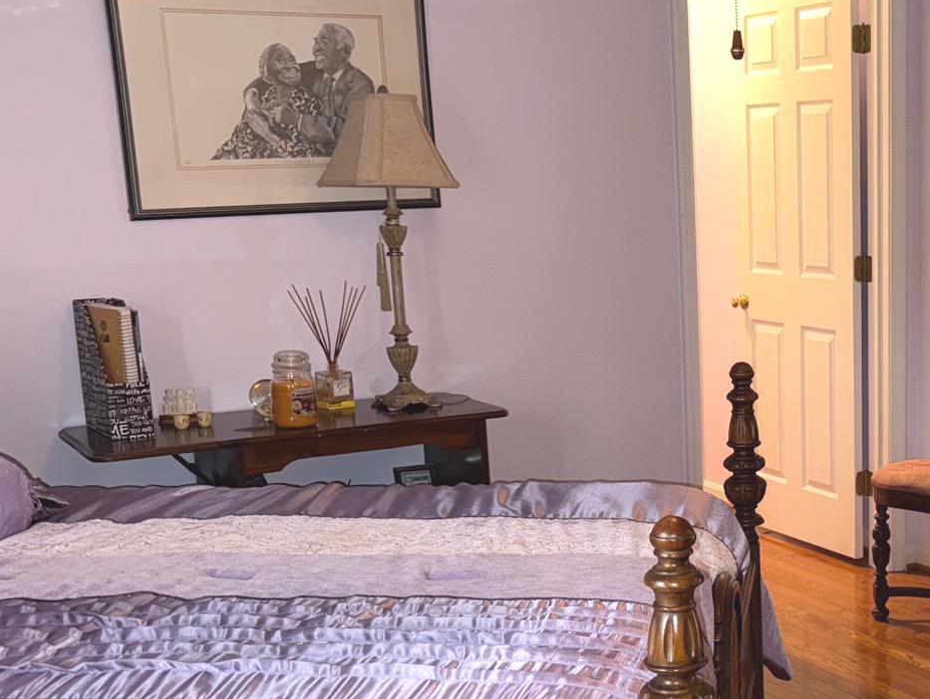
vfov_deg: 27.4
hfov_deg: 33.9
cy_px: 437
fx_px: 1424
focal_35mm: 53
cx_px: 865
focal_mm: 6.76
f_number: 1.78
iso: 125
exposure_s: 1/15
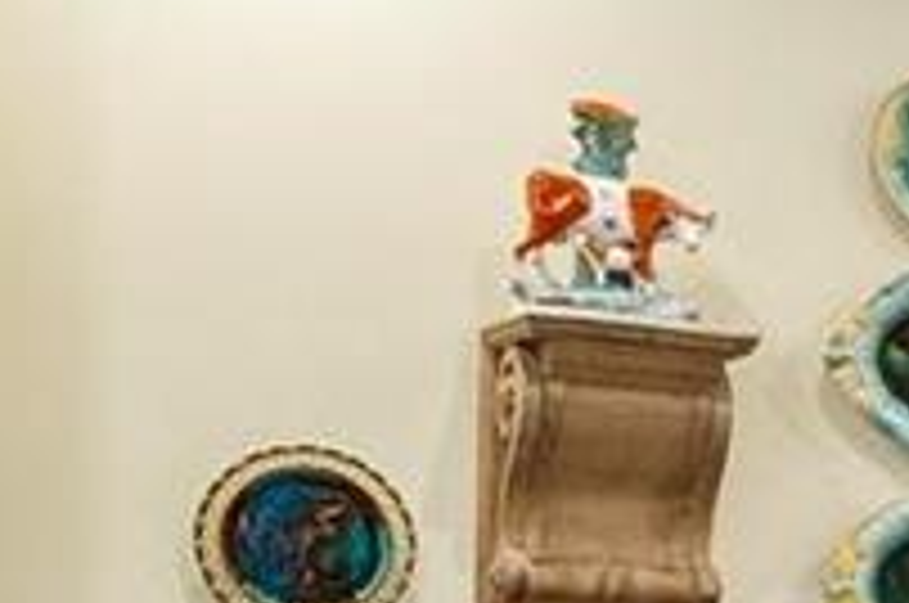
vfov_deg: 10.3
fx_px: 3202
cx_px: 2367
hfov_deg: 12.0
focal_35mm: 127
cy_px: 954
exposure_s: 1/4
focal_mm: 8
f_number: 8
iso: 400
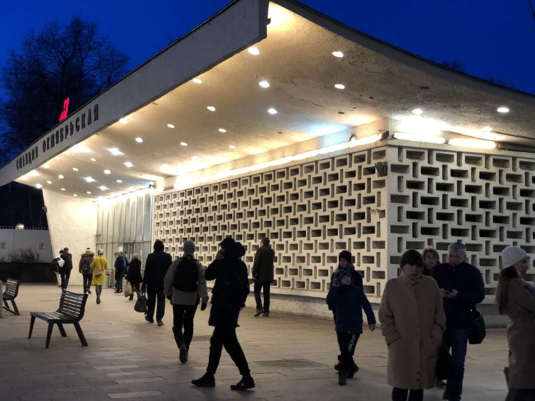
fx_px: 804
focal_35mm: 52
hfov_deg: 36.8
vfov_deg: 28.0
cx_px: 268
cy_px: 200
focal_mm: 6
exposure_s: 1/17
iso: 160
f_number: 2.4
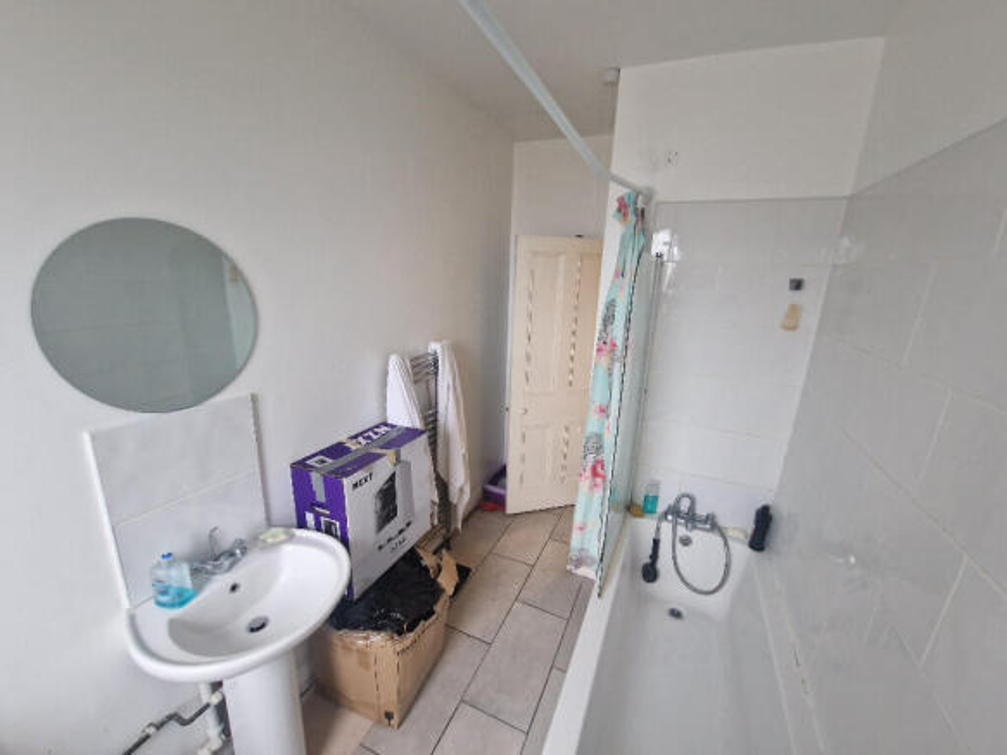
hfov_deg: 106.2
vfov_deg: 89.9
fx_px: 378
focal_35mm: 13
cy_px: 378
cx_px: 504
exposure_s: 1/33
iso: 320
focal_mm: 2.2
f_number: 2.2
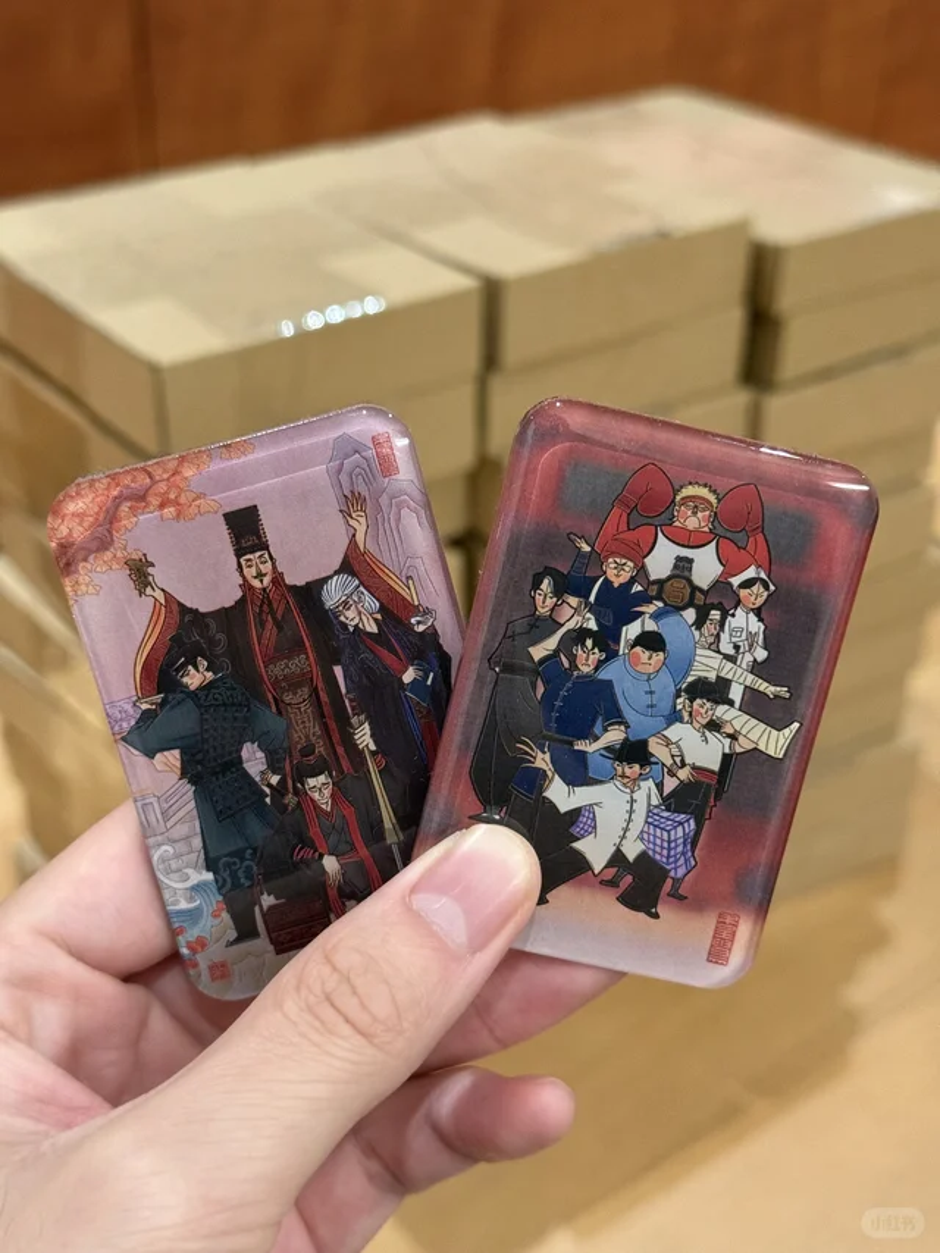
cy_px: 626
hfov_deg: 30.3
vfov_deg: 39.7
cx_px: 470
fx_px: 1737
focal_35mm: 48
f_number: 1.78
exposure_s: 1/43
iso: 250
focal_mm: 6.76
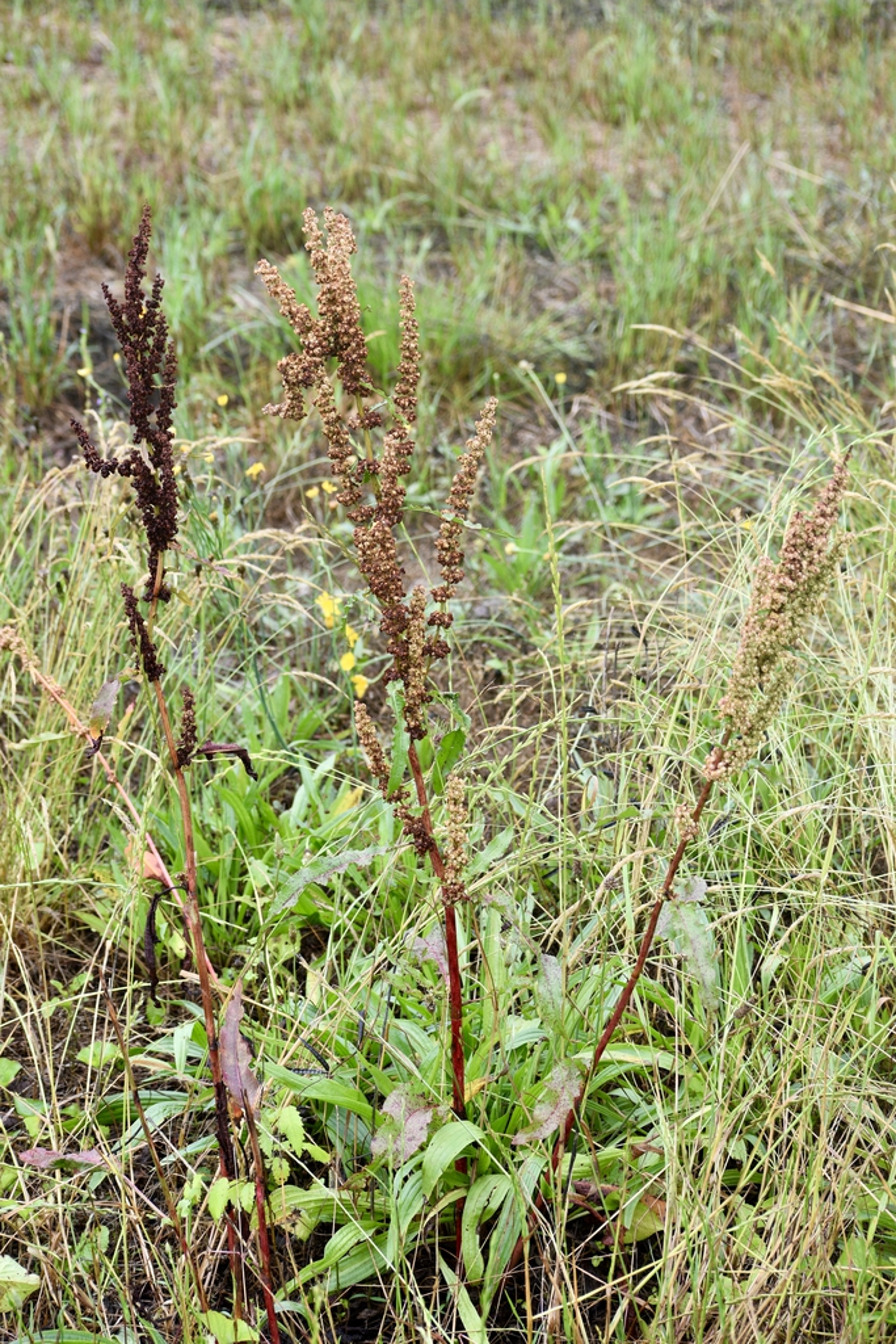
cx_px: 448
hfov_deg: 13.0
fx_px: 3918
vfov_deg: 19.5
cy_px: 672
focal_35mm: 105
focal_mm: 70
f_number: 5.6
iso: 400
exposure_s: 1/500
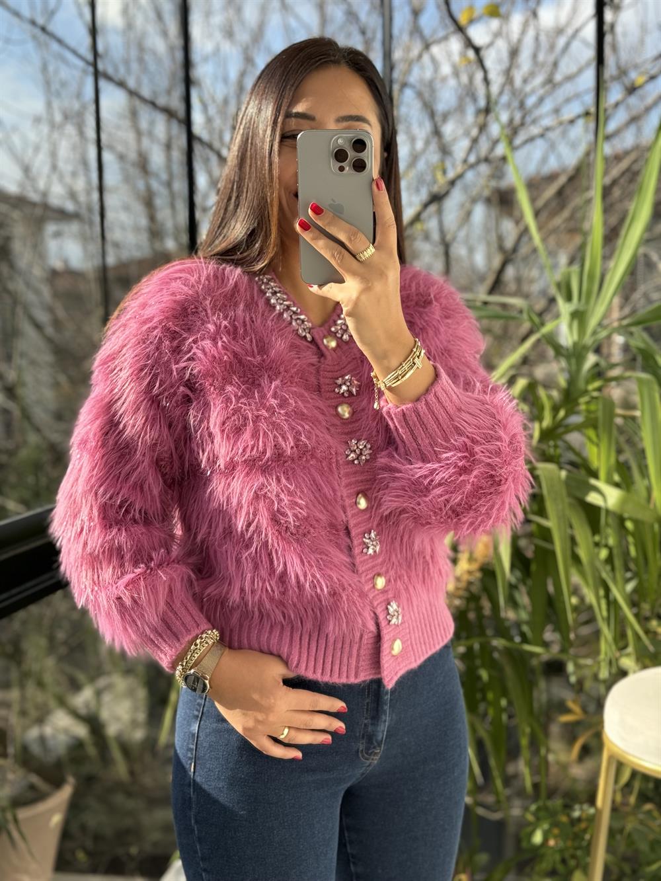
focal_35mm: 48
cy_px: 440
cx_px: 330
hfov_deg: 30.3
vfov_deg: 39.7
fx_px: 1222
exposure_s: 1/598
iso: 64
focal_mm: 6.76
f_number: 1.78
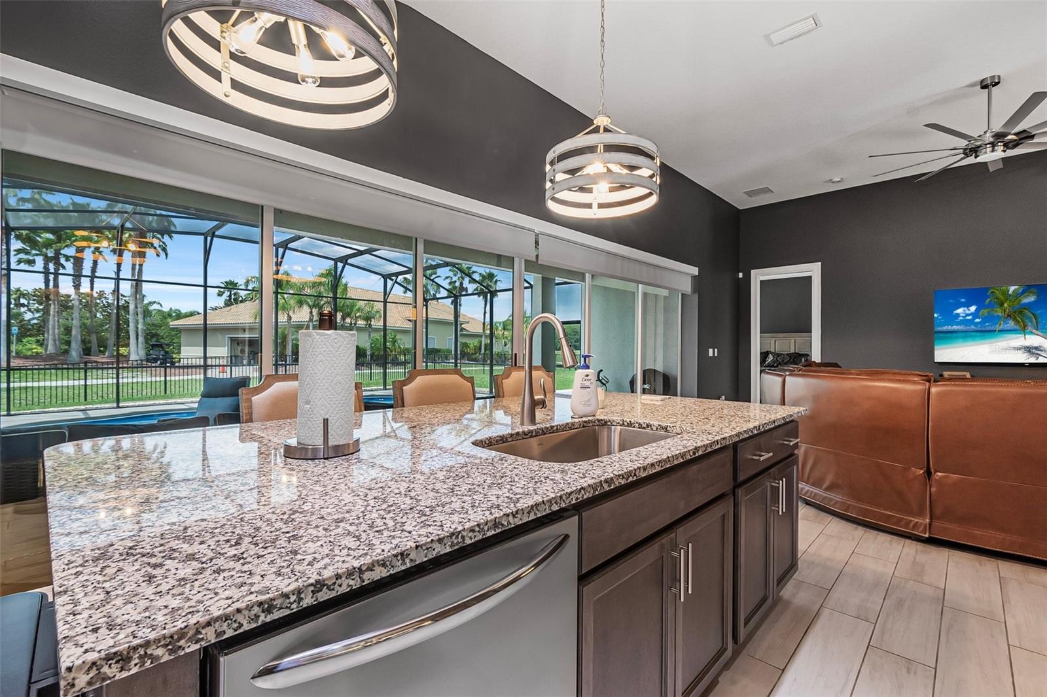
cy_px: 348
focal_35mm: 15
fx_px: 436
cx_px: 524
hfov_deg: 100.4
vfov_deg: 77.3
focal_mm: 10
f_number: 9
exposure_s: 1/4
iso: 320
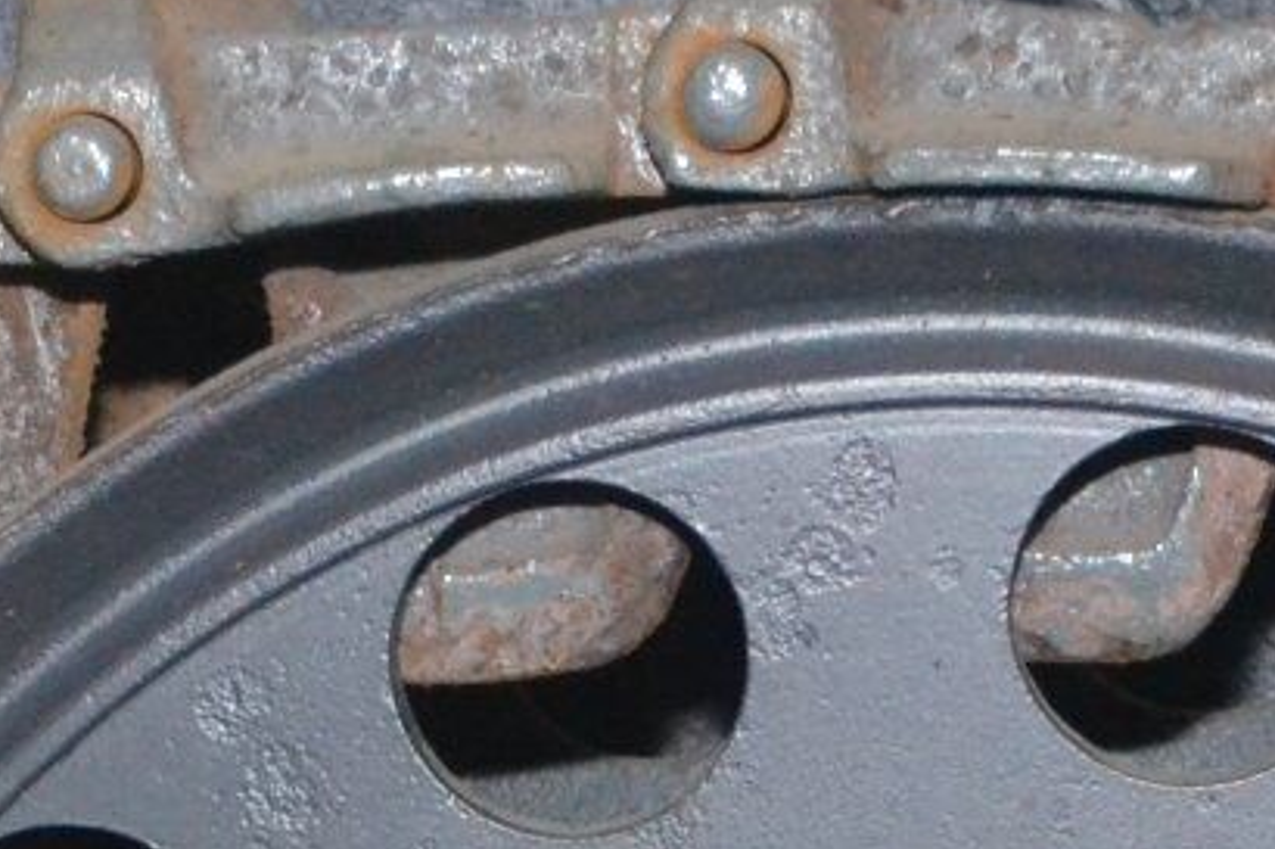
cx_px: 386
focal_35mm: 270
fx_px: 9558
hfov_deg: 7.6
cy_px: 1840
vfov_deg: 5.0
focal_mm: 36
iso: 3200
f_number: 5
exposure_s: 1/60
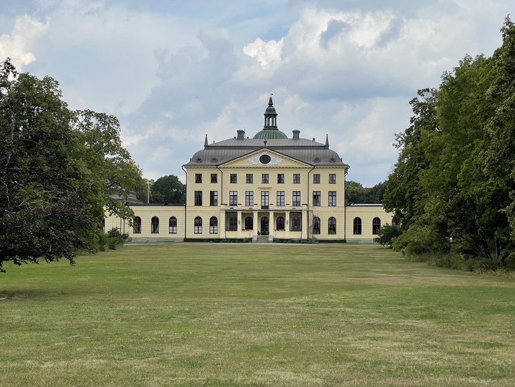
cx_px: 258
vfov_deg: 22.9
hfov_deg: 30.3
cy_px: 194
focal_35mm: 64
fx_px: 952
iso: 20
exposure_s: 1/1206
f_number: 2.2
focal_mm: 7.5
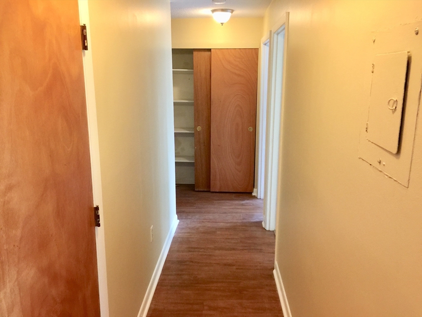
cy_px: 158
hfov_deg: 61.7
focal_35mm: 29
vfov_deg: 48.2
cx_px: 211
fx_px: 354
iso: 80
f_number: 2.2
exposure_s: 1/15
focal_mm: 4.15
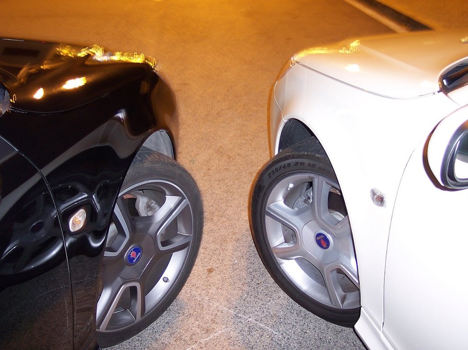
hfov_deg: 49.0
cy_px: 175
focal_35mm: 38
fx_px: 514
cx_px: 234
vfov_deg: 37.7
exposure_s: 1/2
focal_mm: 8
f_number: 2.8
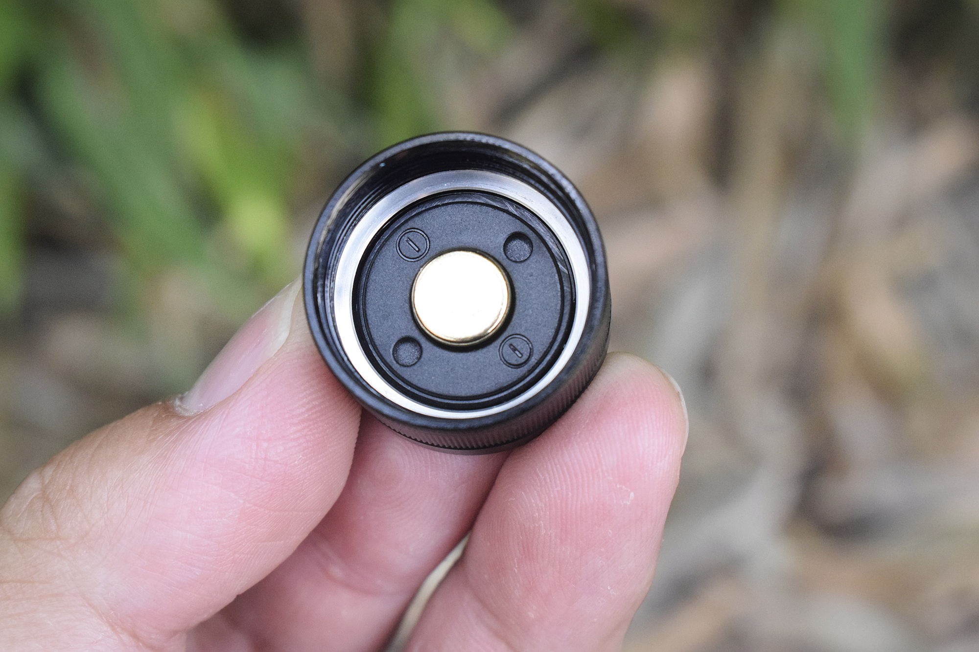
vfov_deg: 16.6
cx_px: 490
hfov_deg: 24.6
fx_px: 2243
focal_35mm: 82
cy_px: 326
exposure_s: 1/320
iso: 3200
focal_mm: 55
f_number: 9
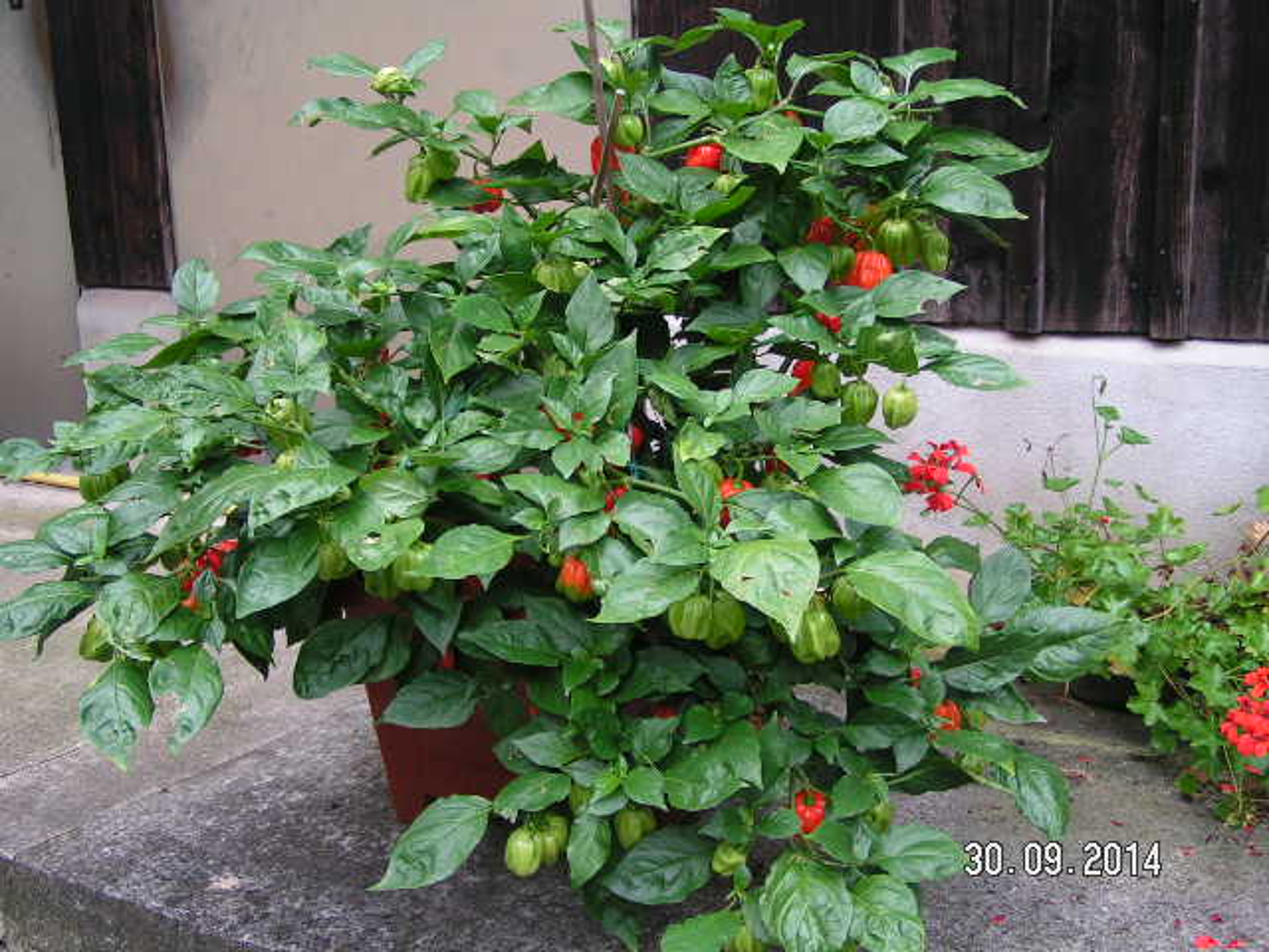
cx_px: 634
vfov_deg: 37.7
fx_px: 1393
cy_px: 476
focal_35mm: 38
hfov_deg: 49.0
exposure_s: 1/40
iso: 50
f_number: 2.8
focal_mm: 5.8
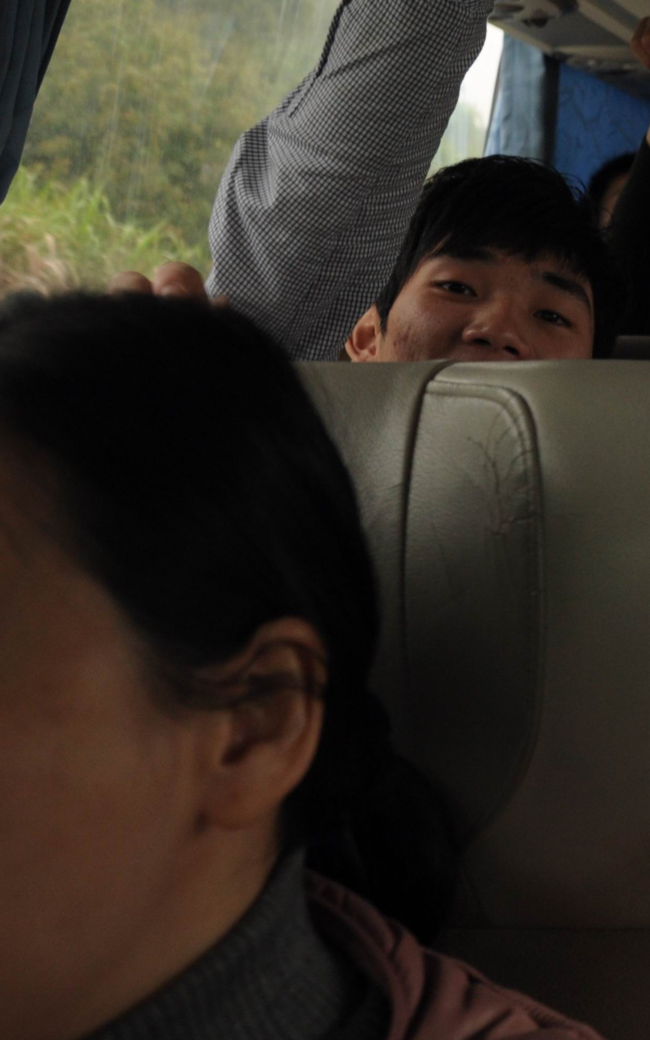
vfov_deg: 33.7
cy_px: 357
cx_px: 1014
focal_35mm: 60
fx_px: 1700
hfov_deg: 18.7
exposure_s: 1/200
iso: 450
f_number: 3.5
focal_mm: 18
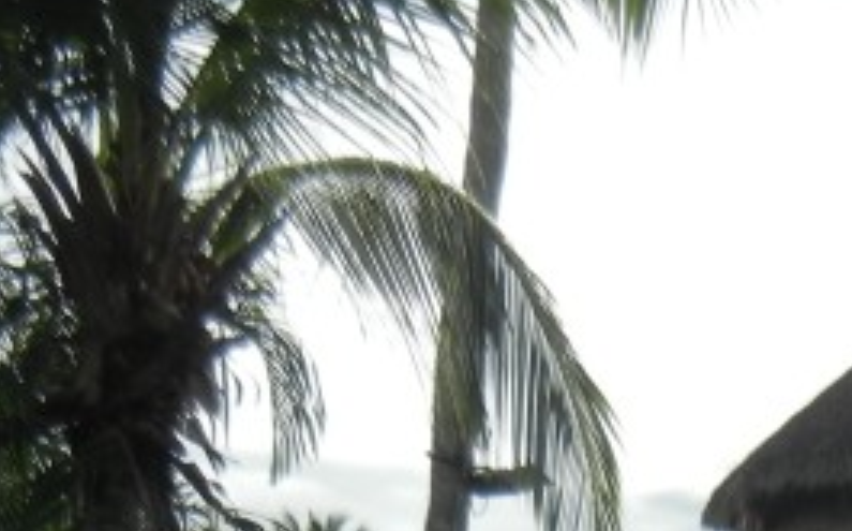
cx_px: 817
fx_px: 2853
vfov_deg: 9.6
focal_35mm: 123
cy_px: 1220
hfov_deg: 16.7
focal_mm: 5.4
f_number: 7
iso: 160
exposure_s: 1/380
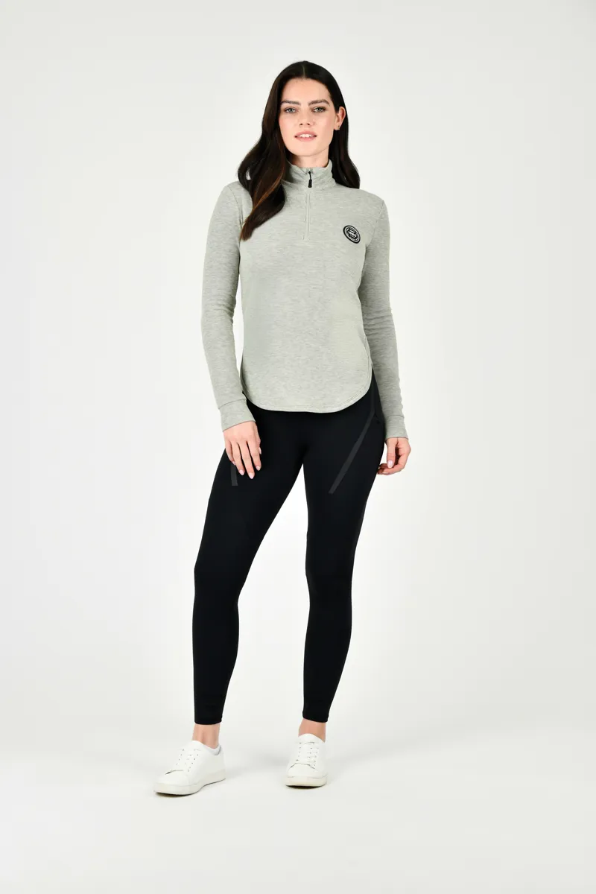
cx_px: 298
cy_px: 447
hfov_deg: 19.5
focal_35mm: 70
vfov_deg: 28.8
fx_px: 1738
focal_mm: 70
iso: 200
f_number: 5.6
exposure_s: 1/200
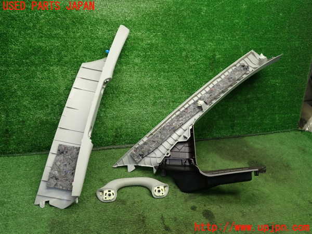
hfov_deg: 60.0
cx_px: 156
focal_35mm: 30
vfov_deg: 46.8
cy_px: 117
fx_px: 270
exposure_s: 1/50
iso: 200
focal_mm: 5.4
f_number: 2.3
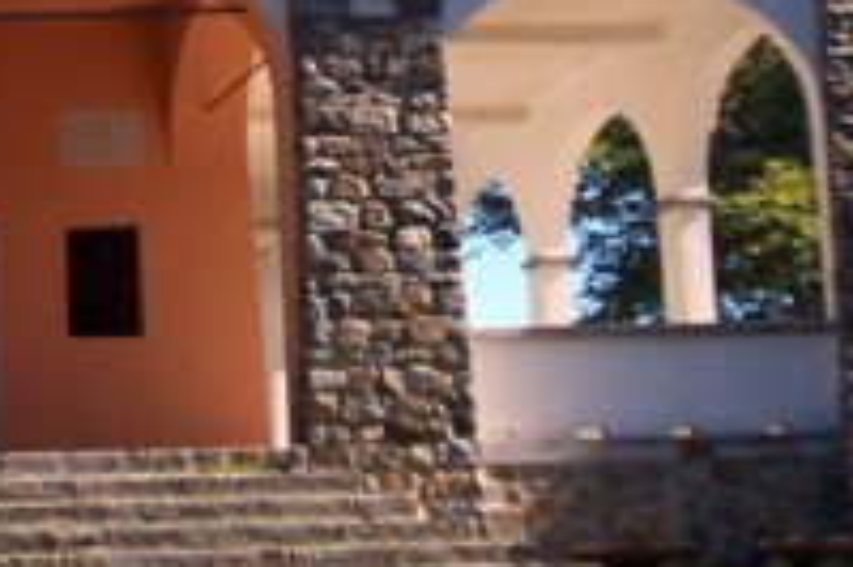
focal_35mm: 150
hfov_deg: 13.5
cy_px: -21
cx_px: -26
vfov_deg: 9.1
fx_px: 3551
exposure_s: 1/372
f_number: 4.5
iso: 100
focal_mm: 5.9
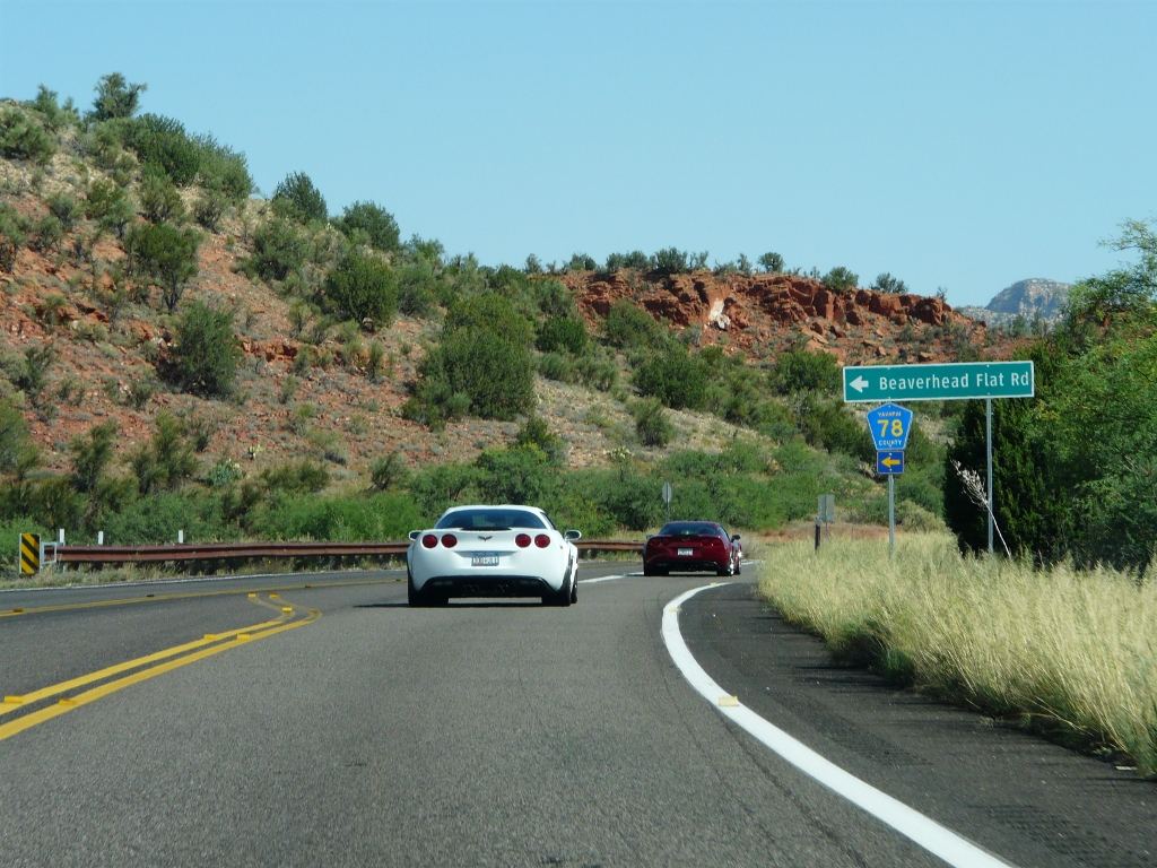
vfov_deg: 9.6
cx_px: 578
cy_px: 434
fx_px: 5147
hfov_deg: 12.8
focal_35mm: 154
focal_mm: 25.3
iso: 100
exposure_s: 1/320
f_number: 5.6
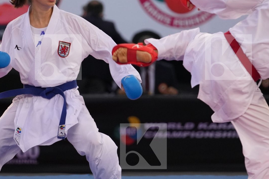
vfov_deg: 2.7
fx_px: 3766
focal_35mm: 504
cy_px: 57
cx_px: 143
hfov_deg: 4.1
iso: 1600
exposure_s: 1/1000
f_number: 2.8
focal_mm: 200
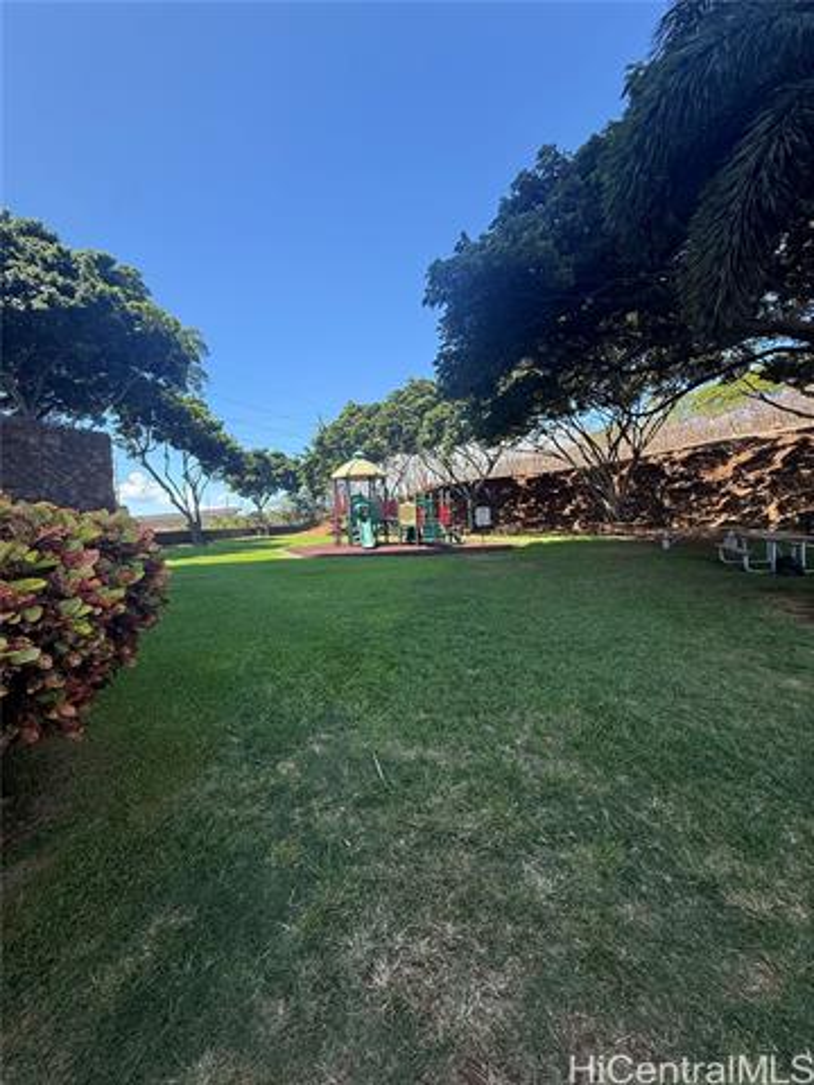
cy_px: 542
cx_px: 407
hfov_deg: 85.7
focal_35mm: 14
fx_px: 439
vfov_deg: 102.1
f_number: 2.2
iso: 50
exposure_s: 1/559
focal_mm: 2.22
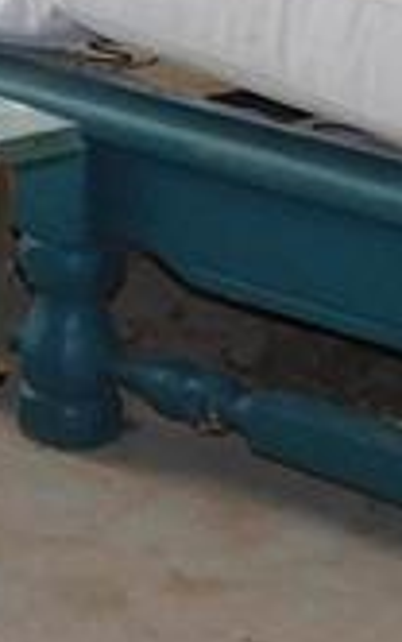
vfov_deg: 8.5
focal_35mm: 235
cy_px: -553
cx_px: -1017
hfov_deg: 5.1
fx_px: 4112
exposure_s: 1/60
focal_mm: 6.3
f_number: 3.5
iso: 125
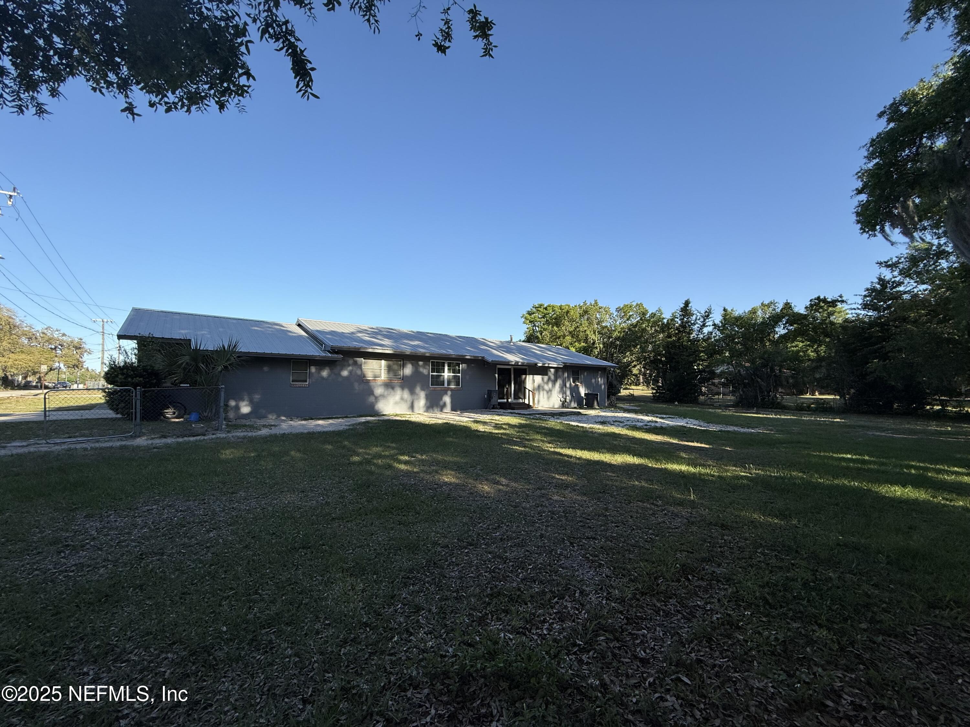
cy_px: 364
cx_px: 485
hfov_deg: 102.1
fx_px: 392
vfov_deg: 85.7
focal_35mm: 14
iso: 50
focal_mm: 2.22
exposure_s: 1/1087
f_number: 2.2
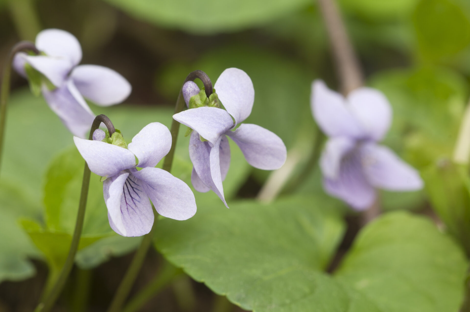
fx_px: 3520
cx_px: 235
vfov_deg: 5.1
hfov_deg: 7.6
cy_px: 156
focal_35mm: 270
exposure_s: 1/2.5
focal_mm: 180
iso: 100
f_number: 11
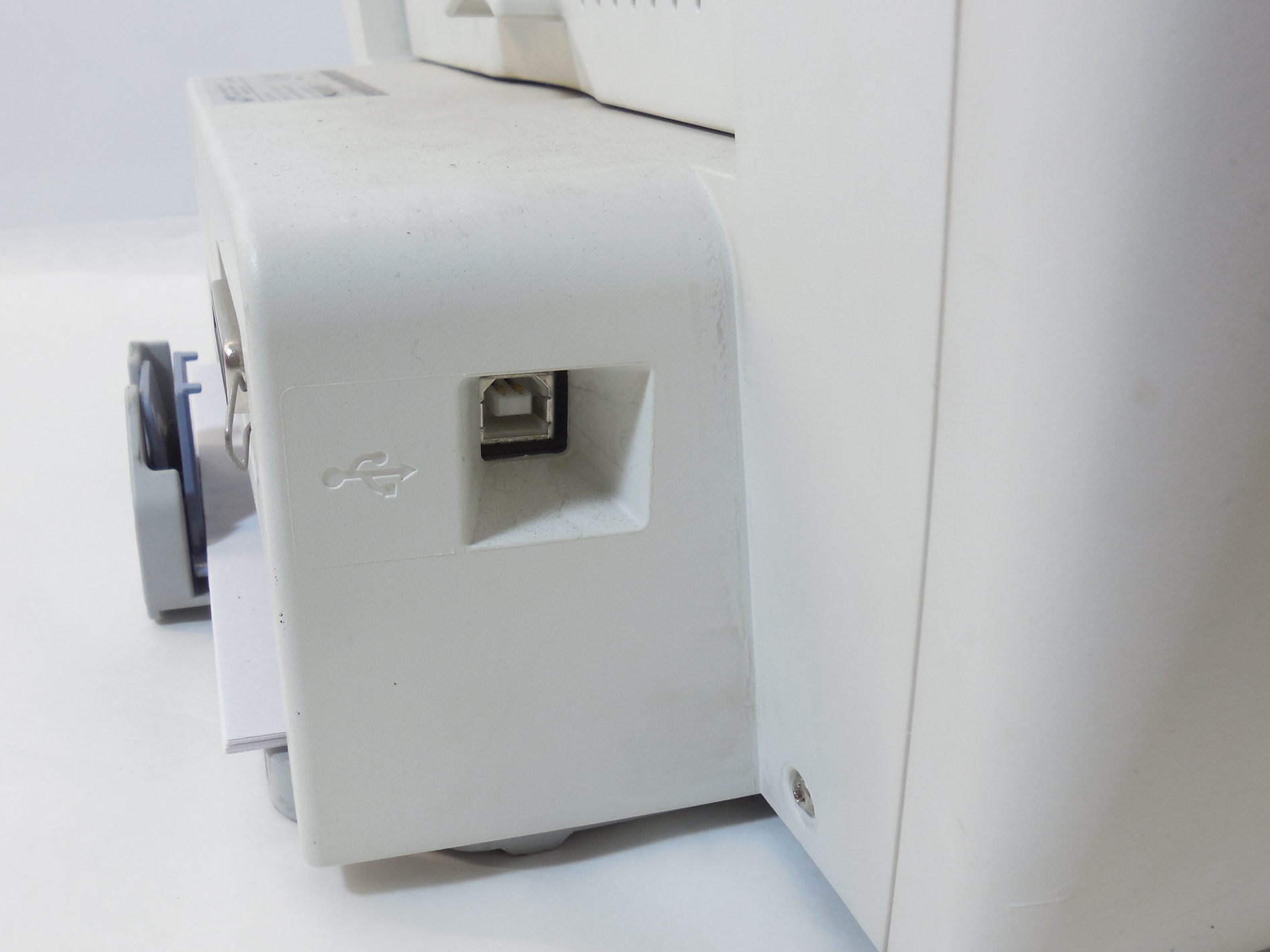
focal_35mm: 31
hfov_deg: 58.3
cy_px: 498
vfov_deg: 45.4
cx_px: 582
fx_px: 1137
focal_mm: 4.6
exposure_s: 1/40
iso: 125
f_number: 3.5
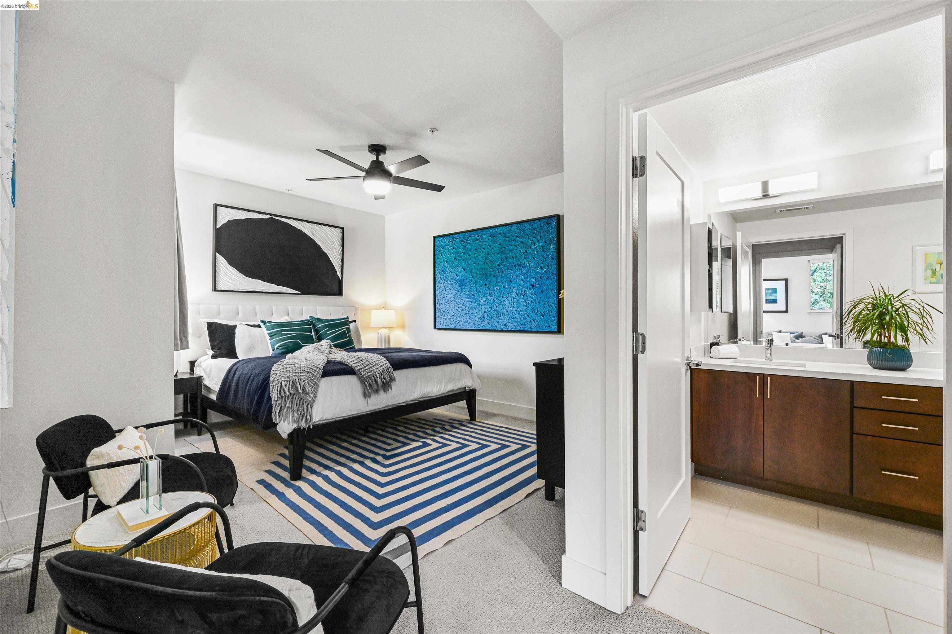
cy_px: 317
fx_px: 397
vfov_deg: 77.3
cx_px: 476
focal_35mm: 15
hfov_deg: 100.4
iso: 800
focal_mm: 15
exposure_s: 1.3
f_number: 14
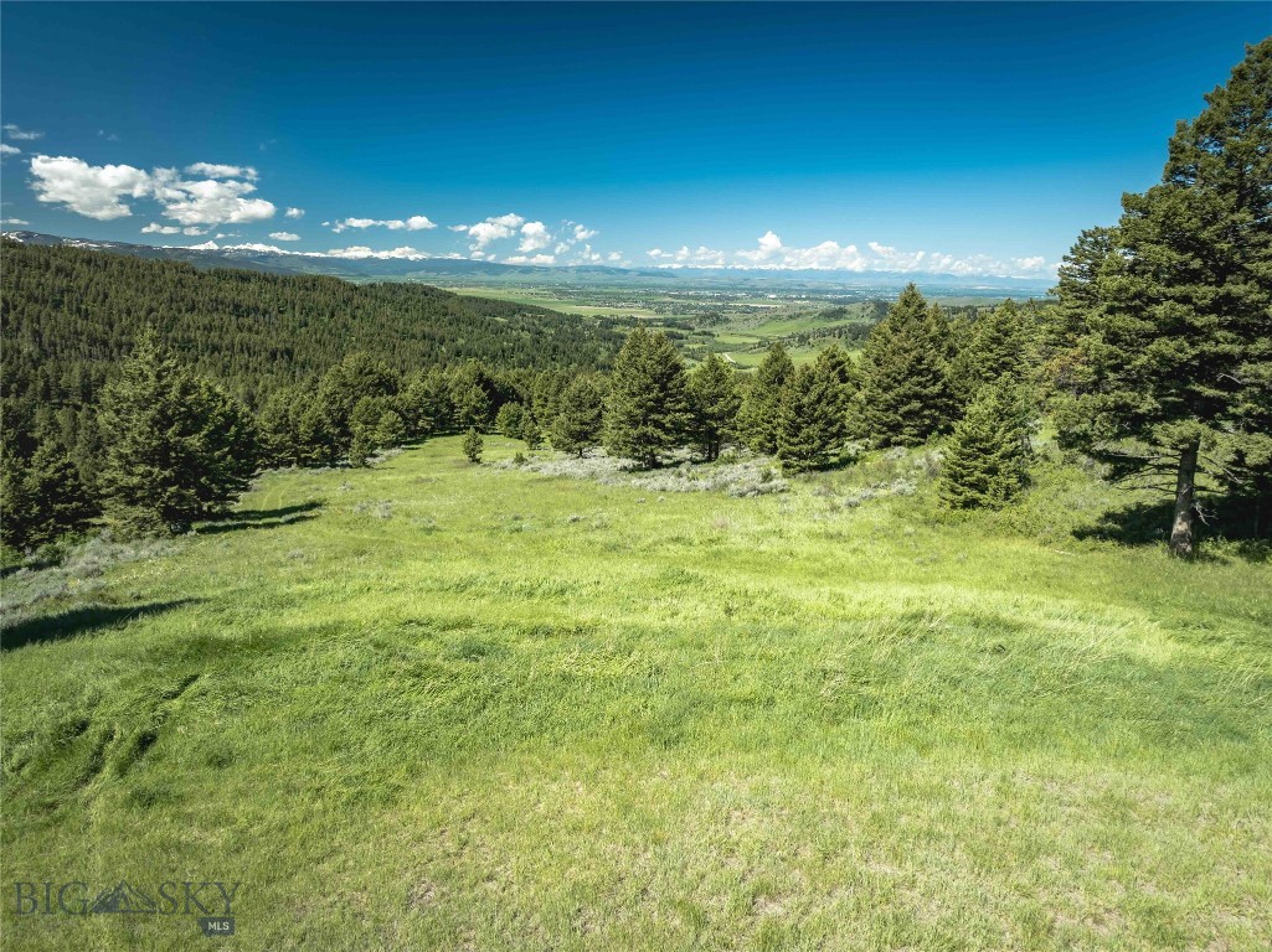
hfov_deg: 71.6
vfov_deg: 56.8
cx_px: 636
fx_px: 882
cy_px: 476
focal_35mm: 24
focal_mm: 12.29
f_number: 2.8
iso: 100
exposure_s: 1/240
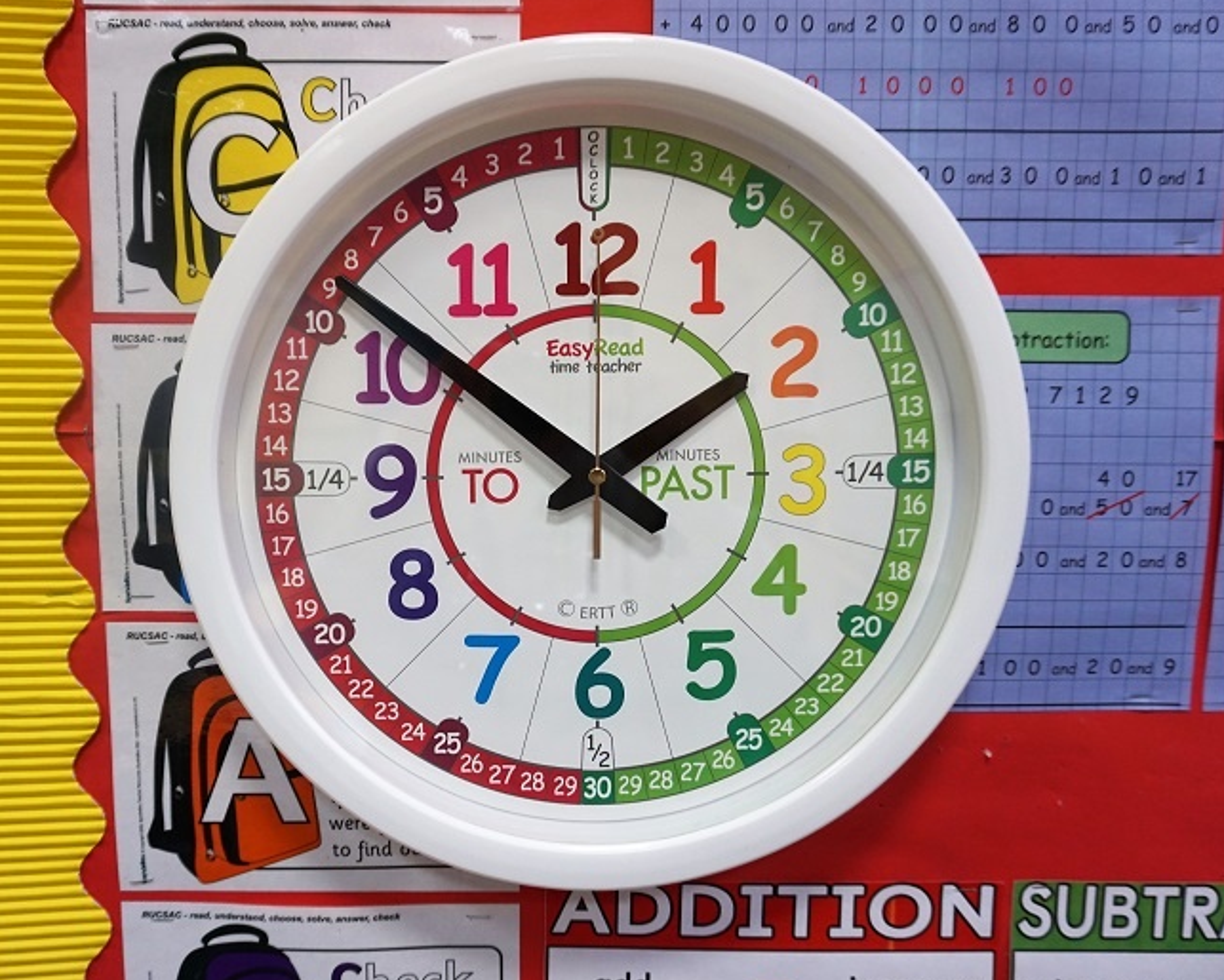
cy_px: 494
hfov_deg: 61.9
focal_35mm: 28
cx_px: 529
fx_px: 1015
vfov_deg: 51.6
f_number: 3.5
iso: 500
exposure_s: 1/60
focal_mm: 16
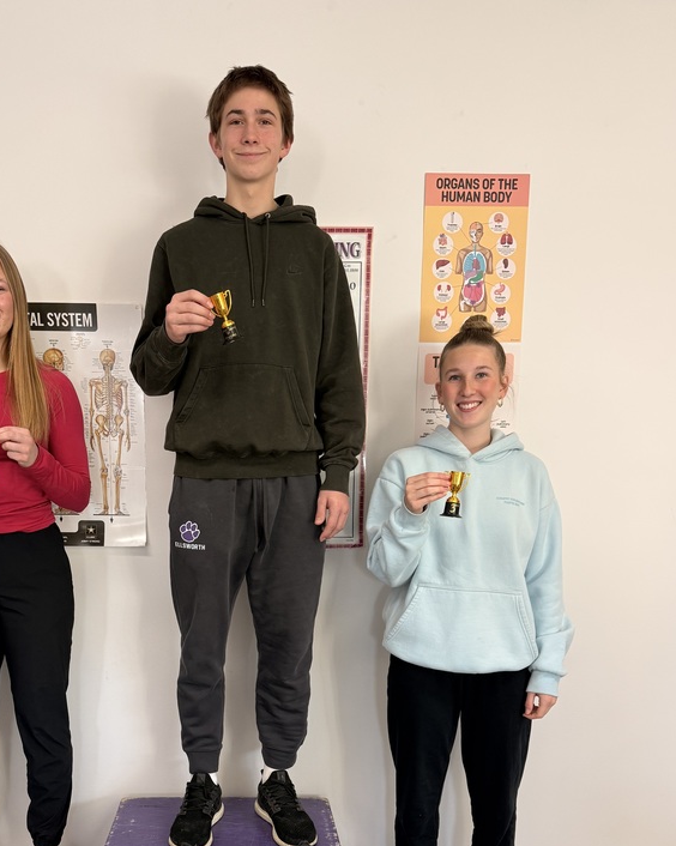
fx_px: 851
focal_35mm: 34
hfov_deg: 43.0
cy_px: 604
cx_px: 255
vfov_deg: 51.2
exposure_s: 1/60
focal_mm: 6.76
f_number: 1.78
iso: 125
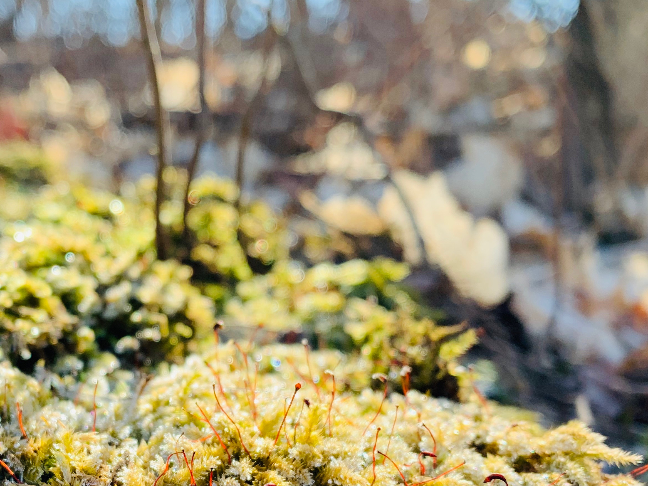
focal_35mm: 45
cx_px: 182
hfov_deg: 41.1
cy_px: 361
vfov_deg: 31.6
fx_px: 842
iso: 25
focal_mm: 4.25
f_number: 1.8
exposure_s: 1/334
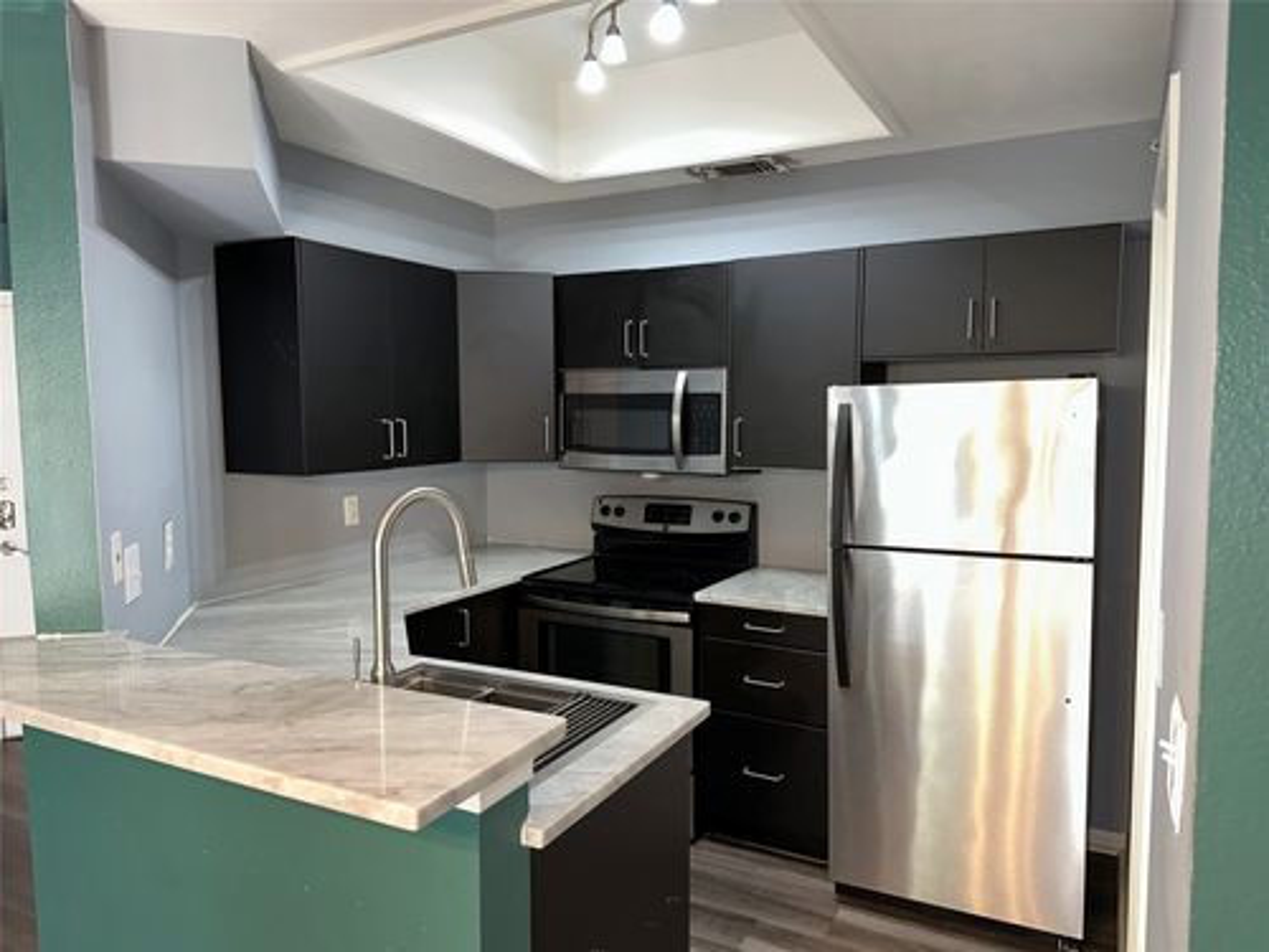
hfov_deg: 71.6
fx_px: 880
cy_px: 476
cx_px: 634
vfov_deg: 56.8
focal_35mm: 24
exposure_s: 1/28
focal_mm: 6.86
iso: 100
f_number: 1.78
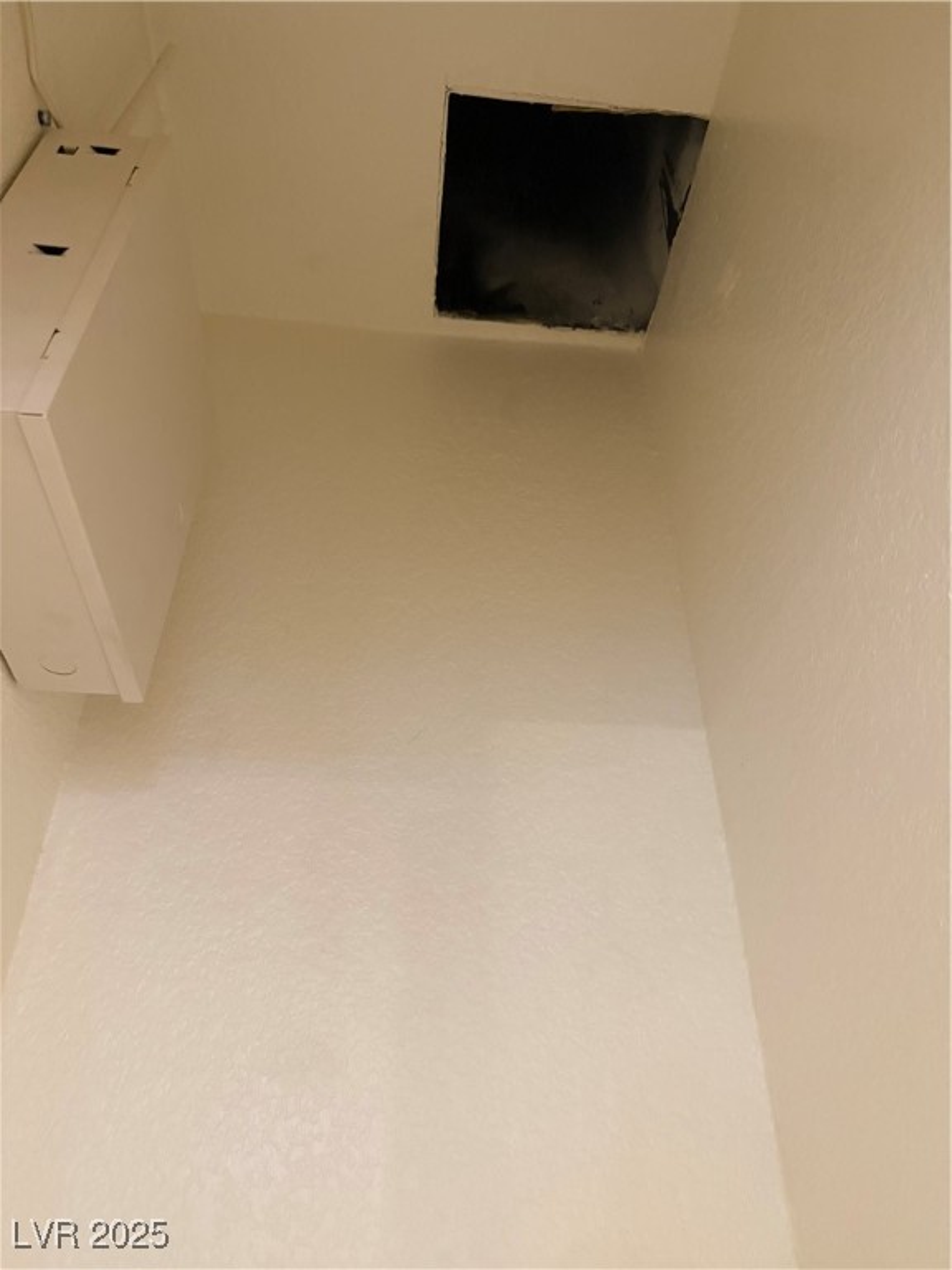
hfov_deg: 56.8
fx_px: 880
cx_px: 476
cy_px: 635
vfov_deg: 71.6
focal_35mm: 24
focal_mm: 6.76
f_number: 1.78
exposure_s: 1/40
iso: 640
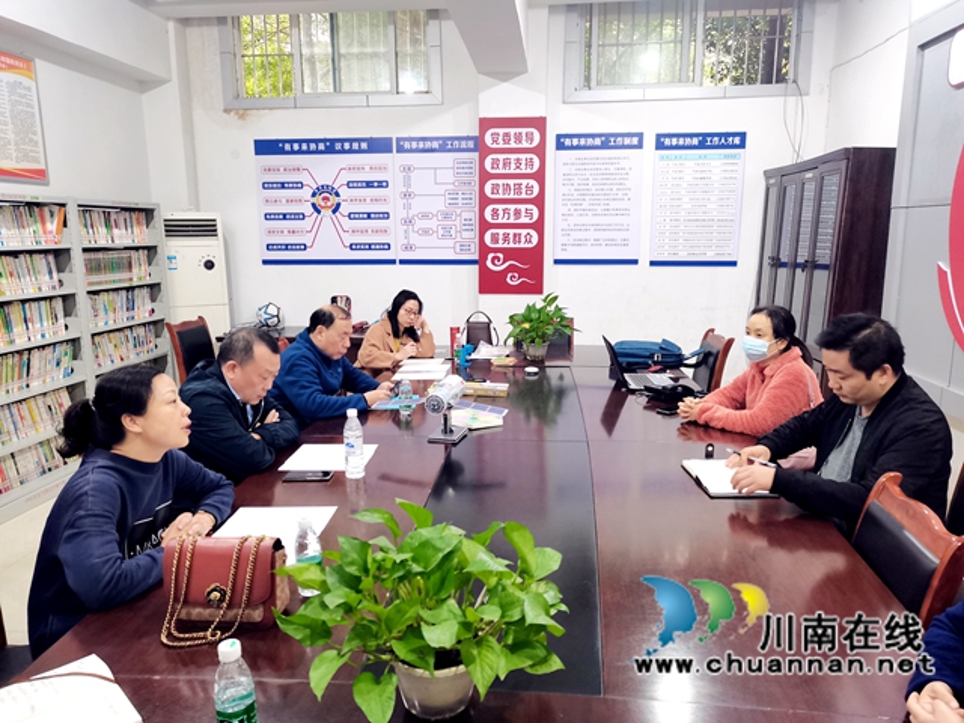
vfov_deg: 53.1
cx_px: 482
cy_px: 362
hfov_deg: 67.3
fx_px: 724
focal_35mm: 26
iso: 500
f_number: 1.8
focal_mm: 5.58
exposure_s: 1/33.3
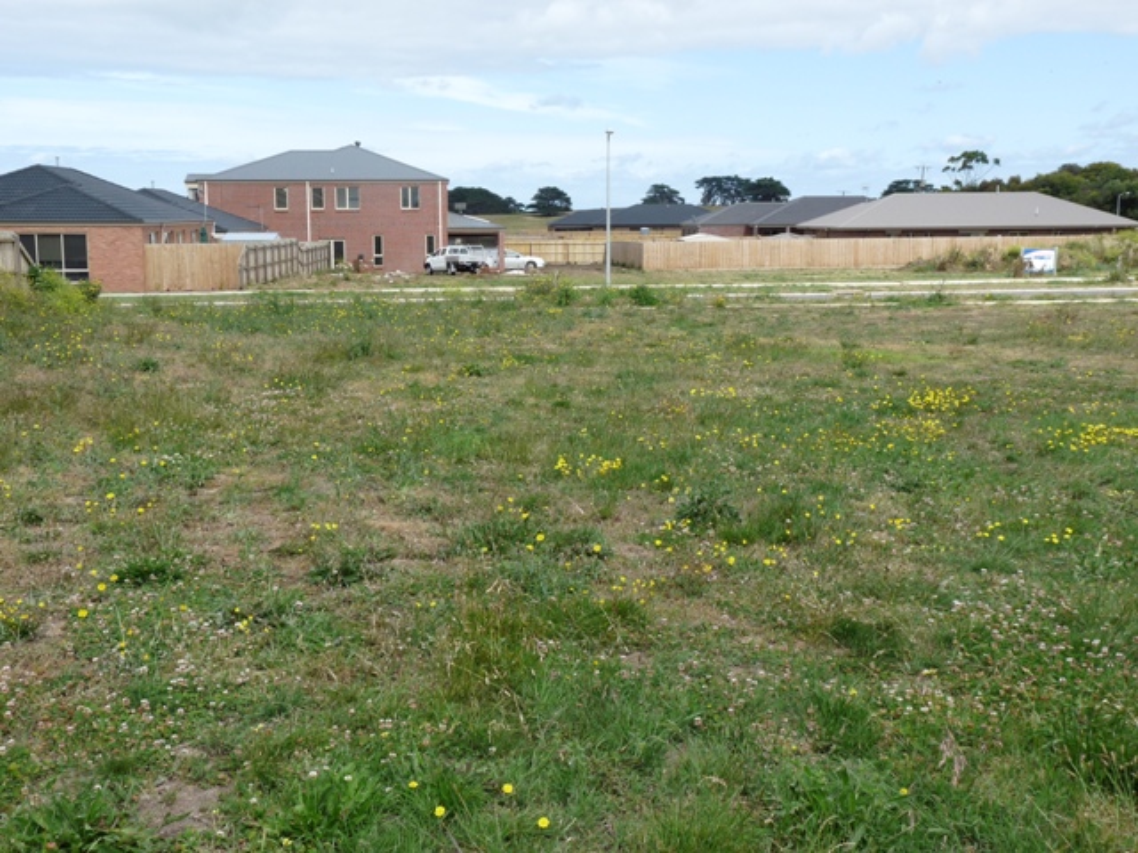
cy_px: 426
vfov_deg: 32.2
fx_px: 1479
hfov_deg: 42.1
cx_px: 569
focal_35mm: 45
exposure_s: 1/400
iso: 100
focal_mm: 8
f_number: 5.6
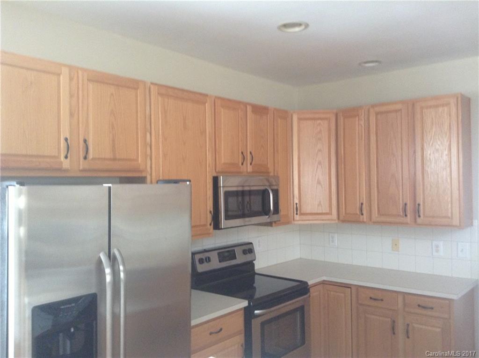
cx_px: 240
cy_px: 179
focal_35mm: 33
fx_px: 456
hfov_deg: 55.4
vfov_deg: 42.8
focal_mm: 3.3
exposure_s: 1/25
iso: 100
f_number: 2.4
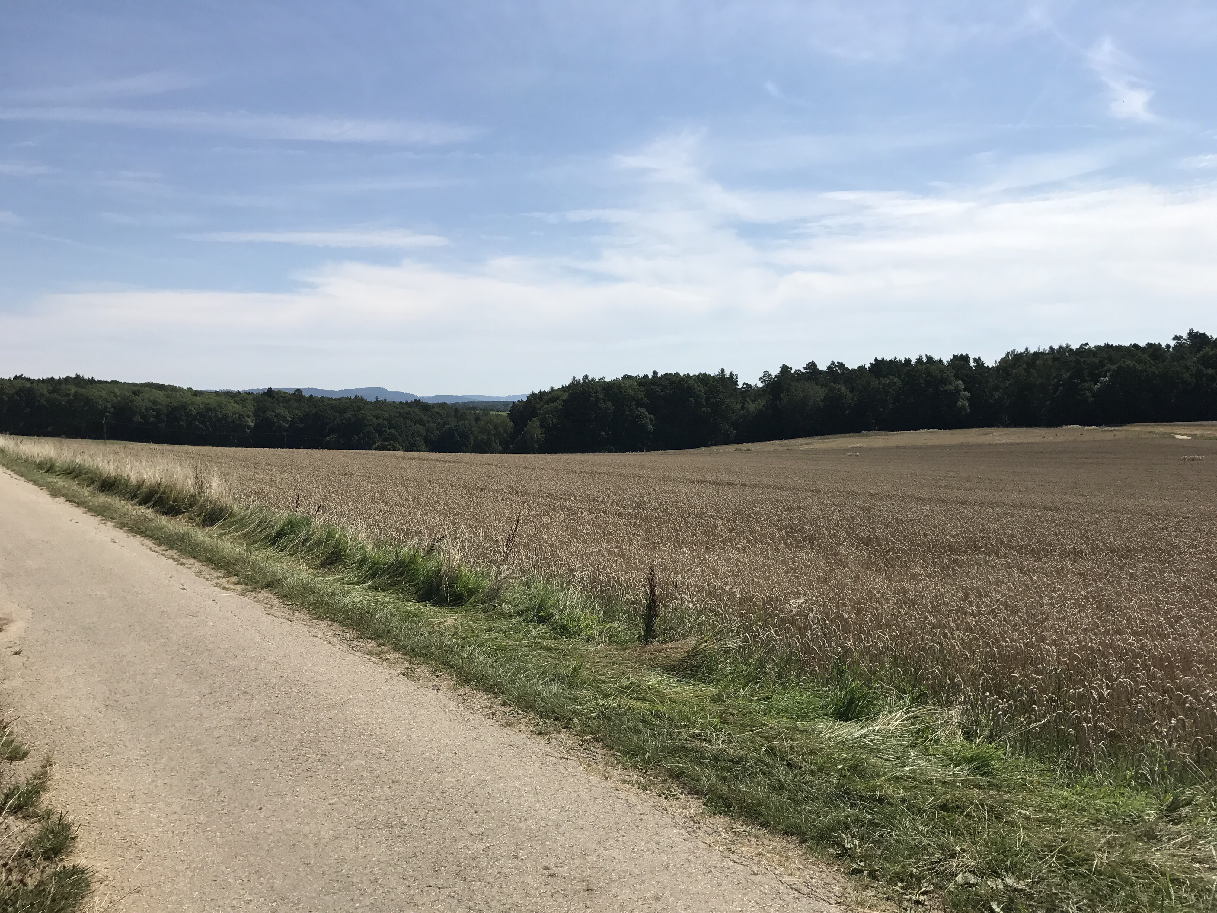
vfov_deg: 49.7
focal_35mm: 28
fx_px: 984
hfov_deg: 63.4
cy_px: 456
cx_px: 608
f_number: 1.8
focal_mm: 3.99
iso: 25
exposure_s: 1/4808
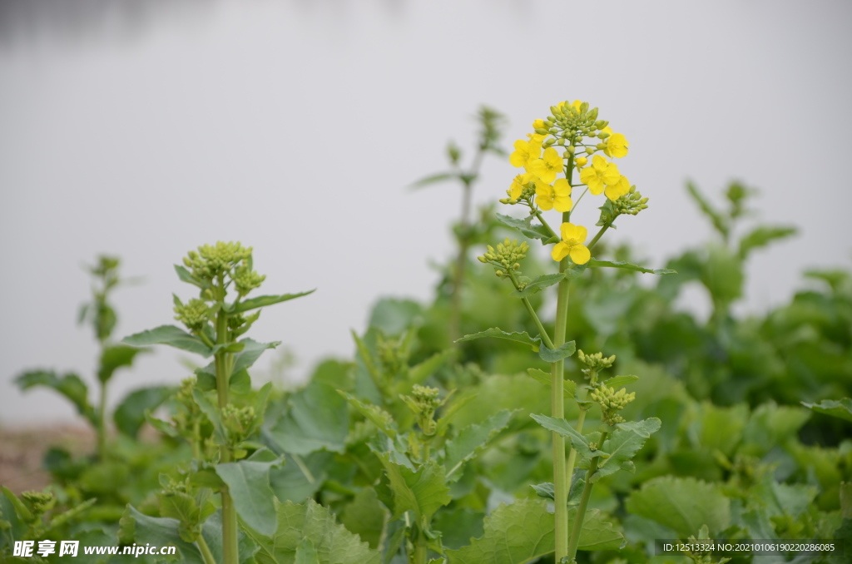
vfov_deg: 8.7
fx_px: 3719
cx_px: 426
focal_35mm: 158
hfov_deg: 13.1
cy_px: 282
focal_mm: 105
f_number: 5.6
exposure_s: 1/80
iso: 100
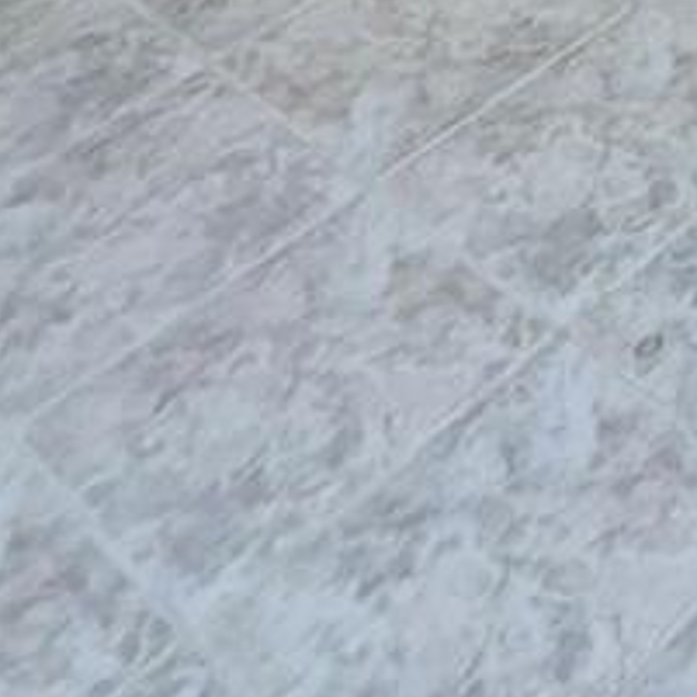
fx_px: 1686
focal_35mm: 74
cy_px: -1262
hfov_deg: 17.3
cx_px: 1377
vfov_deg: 12.5
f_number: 2.2
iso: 50
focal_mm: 2.22
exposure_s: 1/99
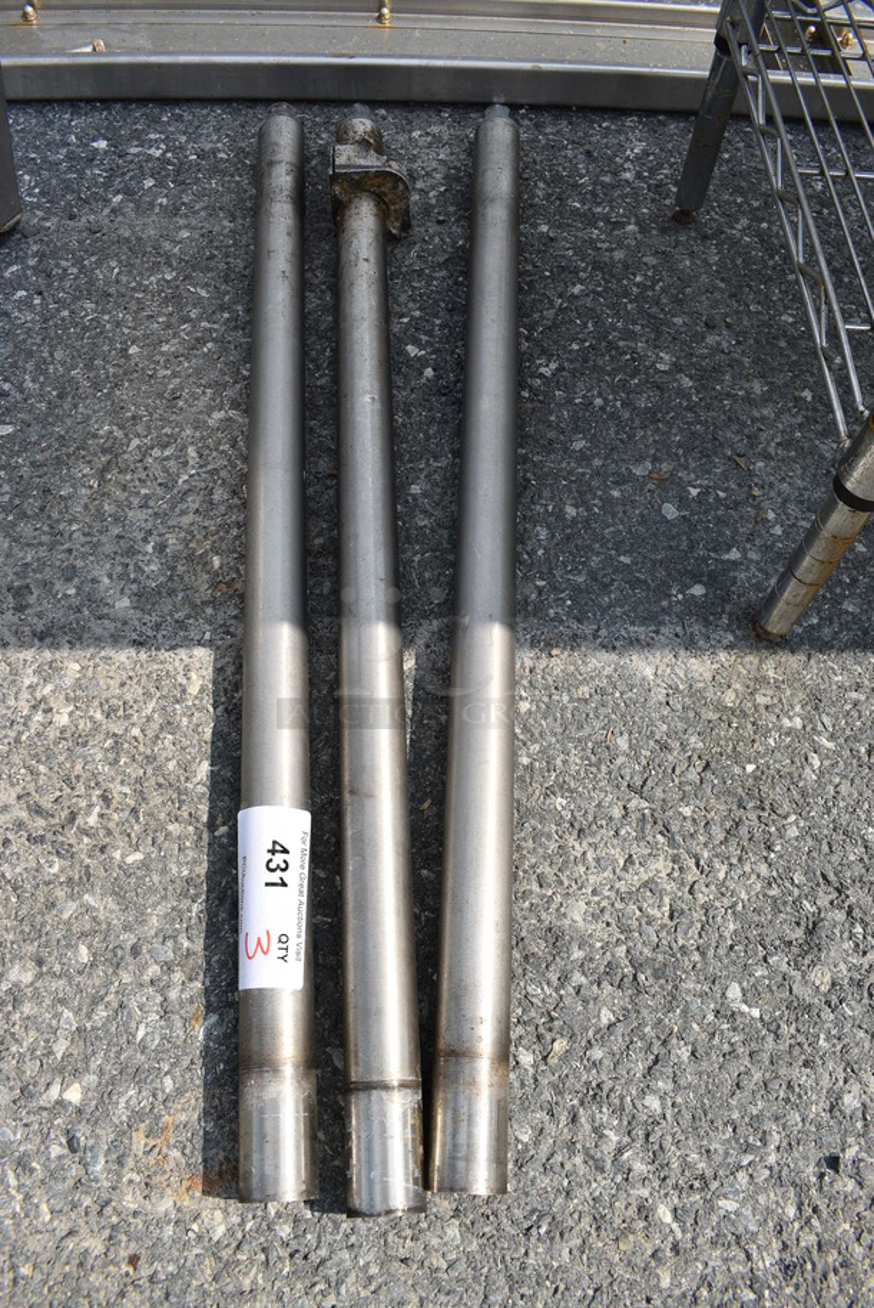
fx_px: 982
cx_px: 437
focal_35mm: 27
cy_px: 654
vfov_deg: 67.3
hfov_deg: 48.0
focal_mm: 18
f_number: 9
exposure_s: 1/640
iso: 200
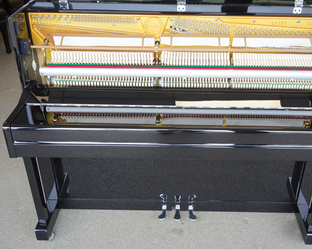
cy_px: 126
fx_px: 369
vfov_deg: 37.3
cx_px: 179
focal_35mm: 40
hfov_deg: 45.7
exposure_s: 1/60
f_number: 6.3
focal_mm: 35
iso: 1000
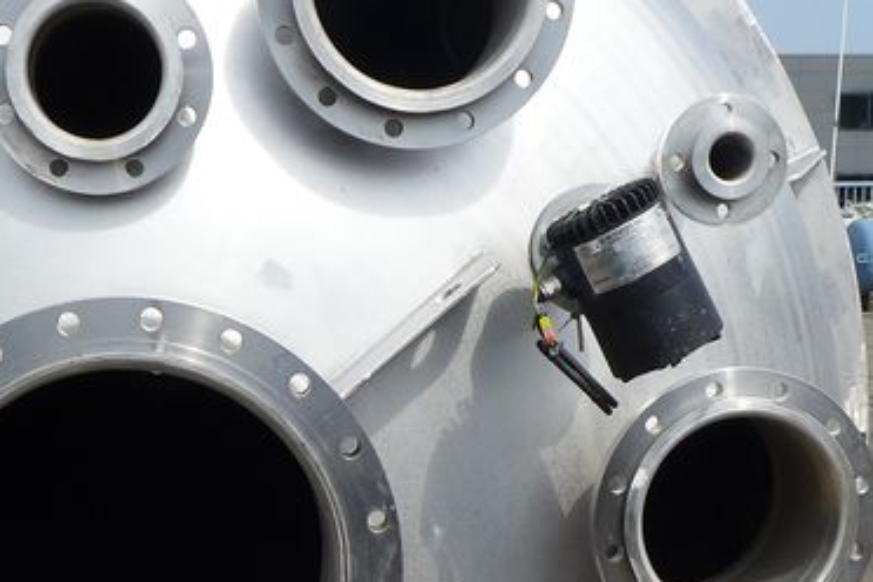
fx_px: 1600
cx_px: 352
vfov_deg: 20.0
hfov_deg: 30.4
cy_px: 571
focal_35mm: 66
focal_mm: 4.7
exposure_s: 1/1600
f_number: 2.8
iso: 80
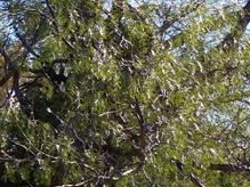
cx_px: -275
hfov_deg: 8.5
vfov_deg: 6.7
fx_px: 1588
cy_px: 200
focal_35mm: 220
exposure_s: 1/400
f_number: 4
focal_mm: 8.4
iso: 100
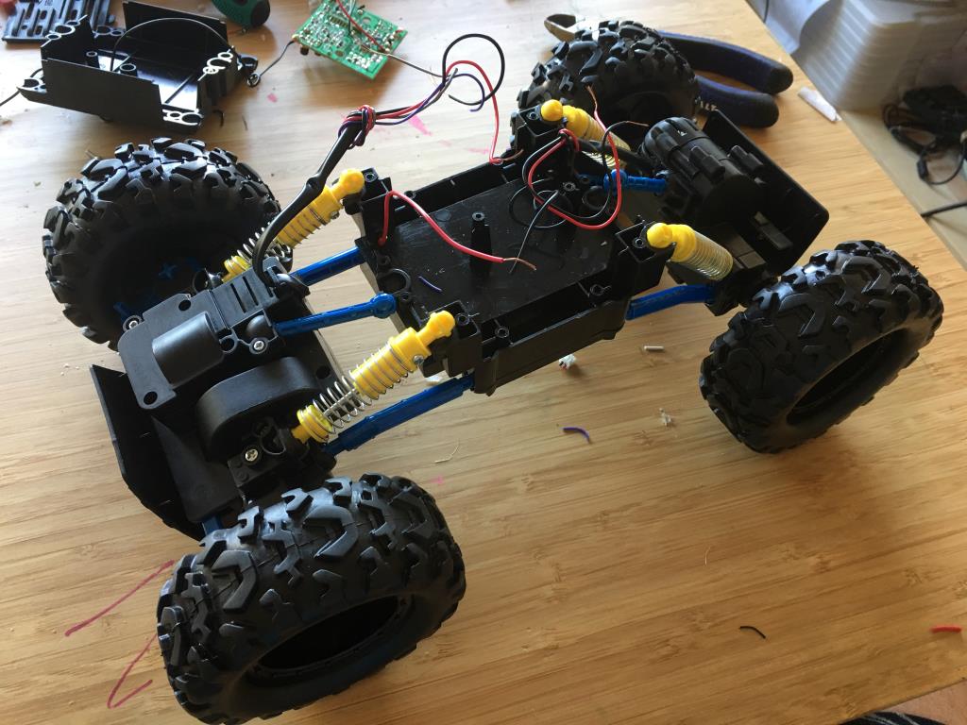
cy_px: 362
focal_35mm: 29
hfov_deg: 61.7
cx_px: 484
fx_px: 810
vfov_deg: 48.2
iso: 40
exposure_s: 1/15
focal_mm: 4.15
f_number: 2.2
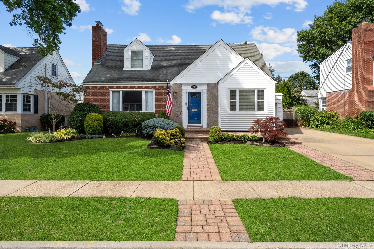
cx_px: 187
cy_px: 124
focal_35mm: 21
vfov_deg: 59.5
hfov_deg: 81.2
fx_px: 218
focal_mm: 14
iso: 640
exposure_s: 1/640
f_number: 10
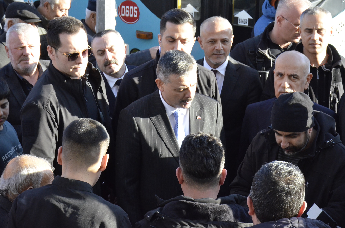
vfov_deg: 13.0
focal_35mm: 105
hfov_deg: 19.5
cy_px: 114
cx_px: 172
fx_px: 1004
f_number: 11
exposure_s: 1/500
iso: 3200
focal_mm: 70
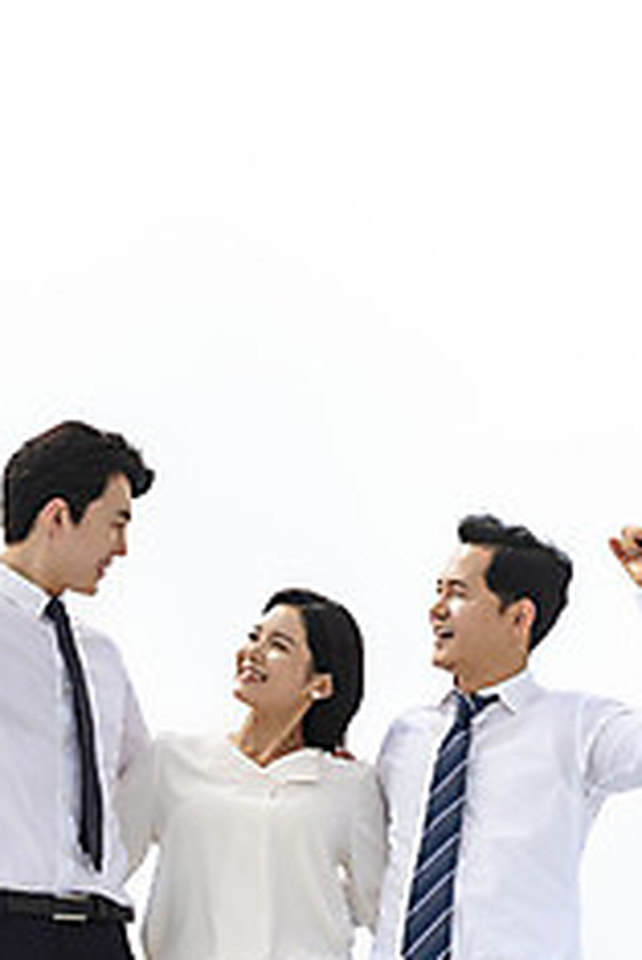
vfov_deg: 29.6
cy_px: 458
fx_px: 1816
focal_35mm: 68
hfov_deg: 20.0
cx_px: 247
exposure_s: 1/8000
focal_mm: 40
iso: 400
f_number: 2.8
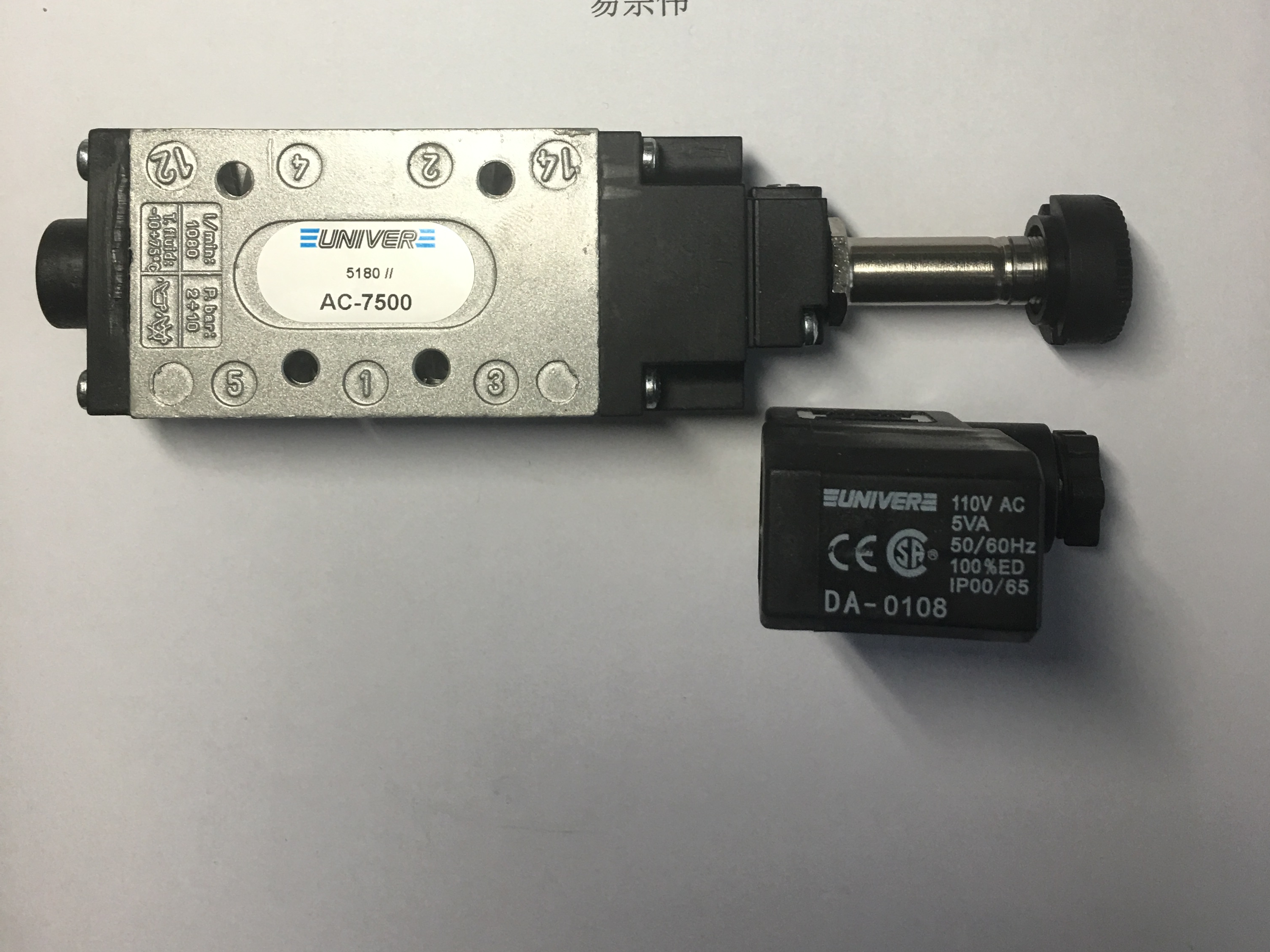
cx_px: 639
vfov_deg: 36.2
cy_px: 266
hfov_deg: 47.9
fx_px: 1431
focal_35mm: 39
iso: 40
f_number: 2.2
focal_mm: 4.15
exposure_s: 1/33
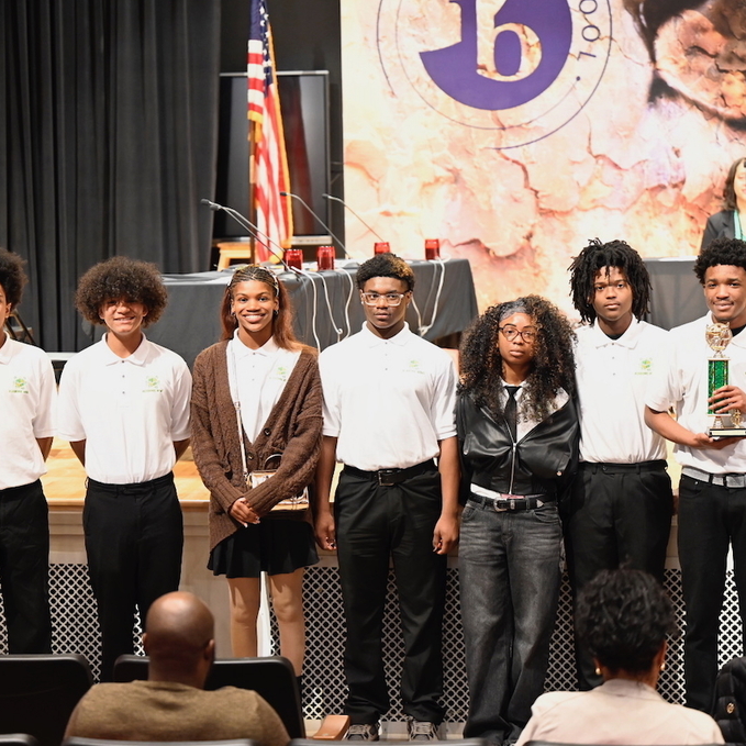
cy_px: 374
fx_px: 2658
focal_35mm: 109
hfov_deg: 16.0
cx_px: 315
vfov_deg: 16.0
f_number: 2.8
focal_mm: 85
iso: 2500
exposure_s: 1/125
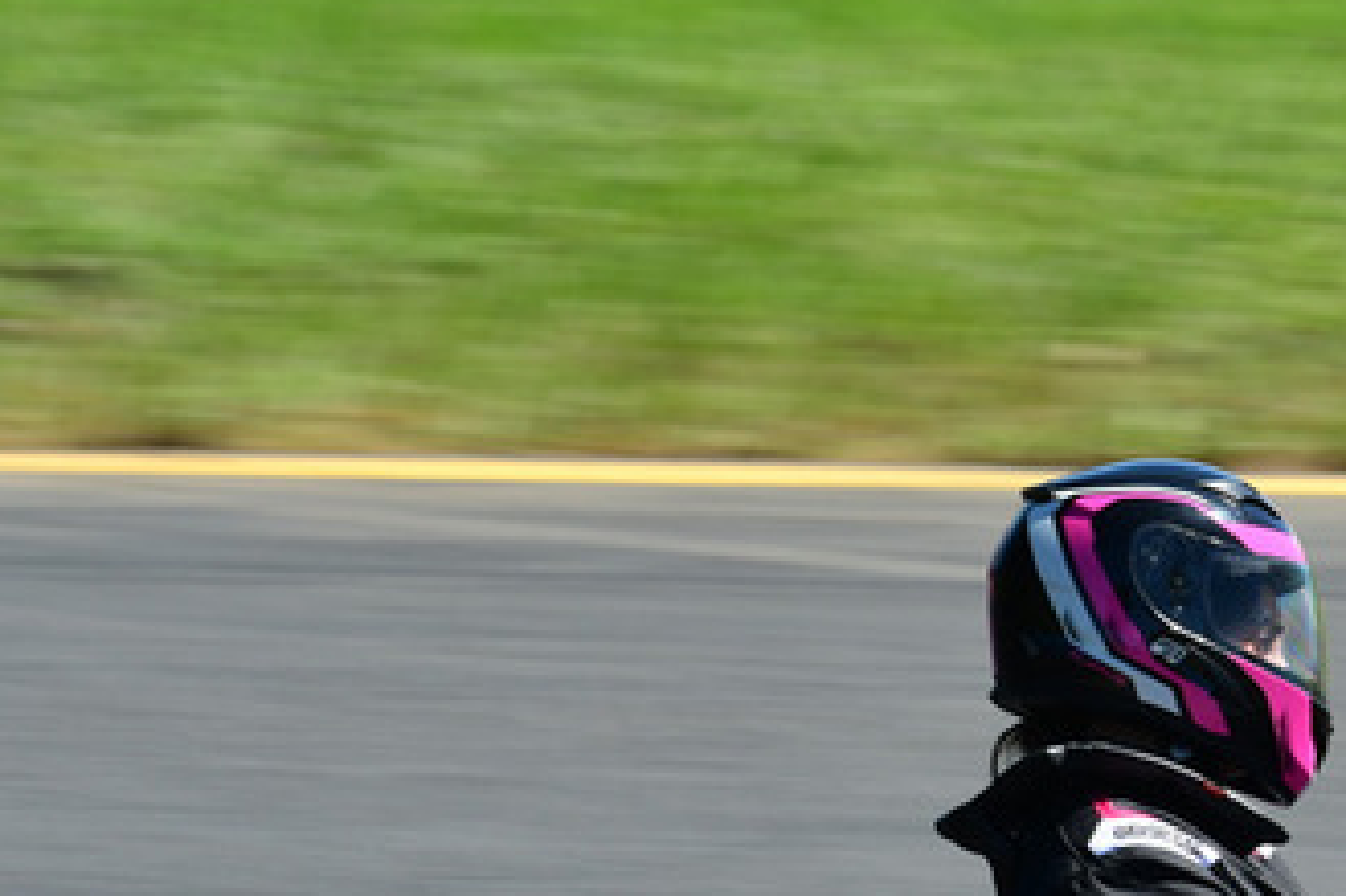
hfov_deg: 3.0
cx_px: 1465
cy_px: 769
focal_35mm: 694
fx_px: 25934
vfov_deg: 2.0
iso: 250
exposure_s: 1/250
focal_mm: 190
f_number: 11
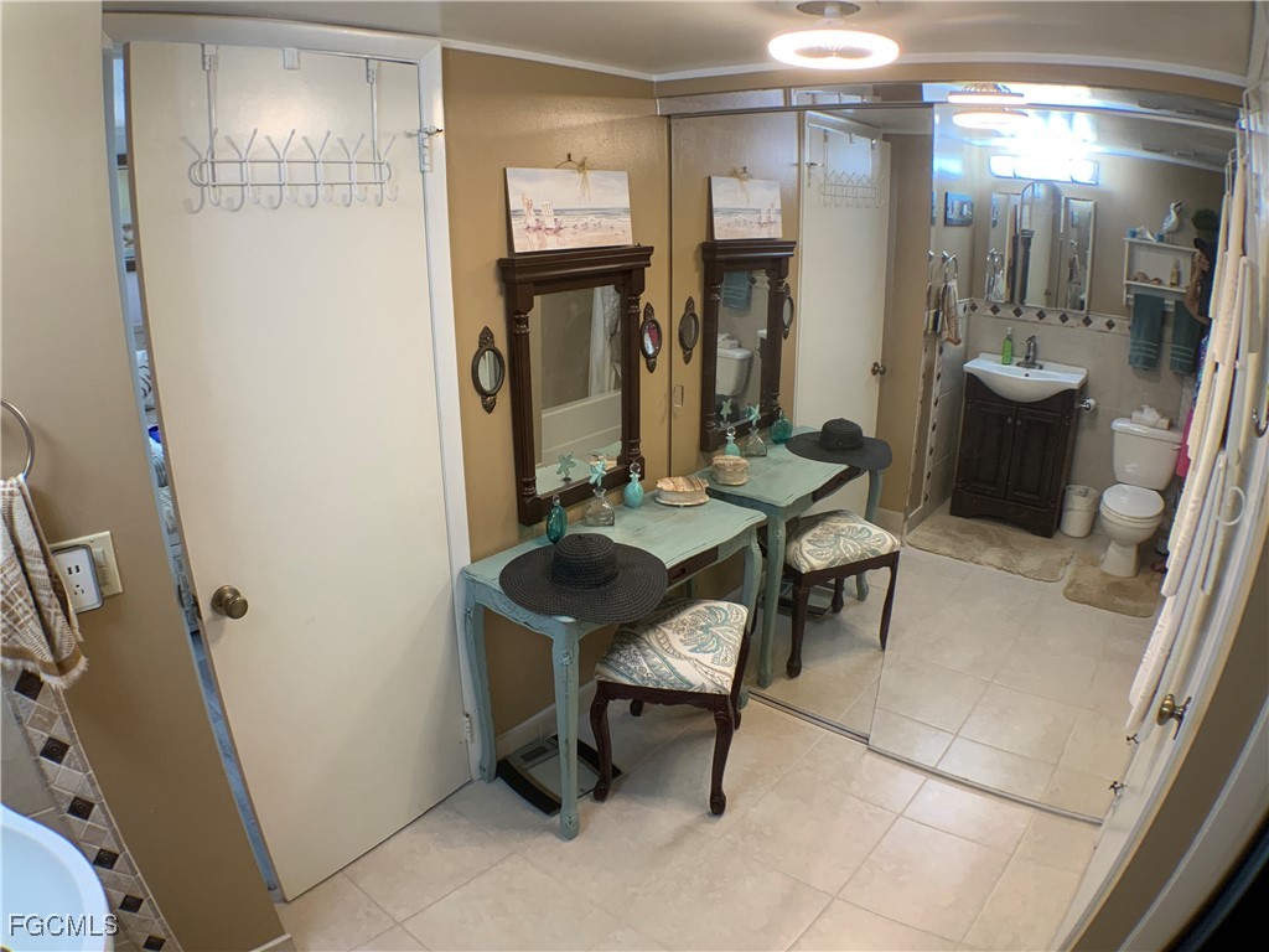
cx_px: 634
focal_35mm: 29
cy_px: 476
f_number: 1.8
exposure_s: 1/60
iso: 64
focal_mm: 3
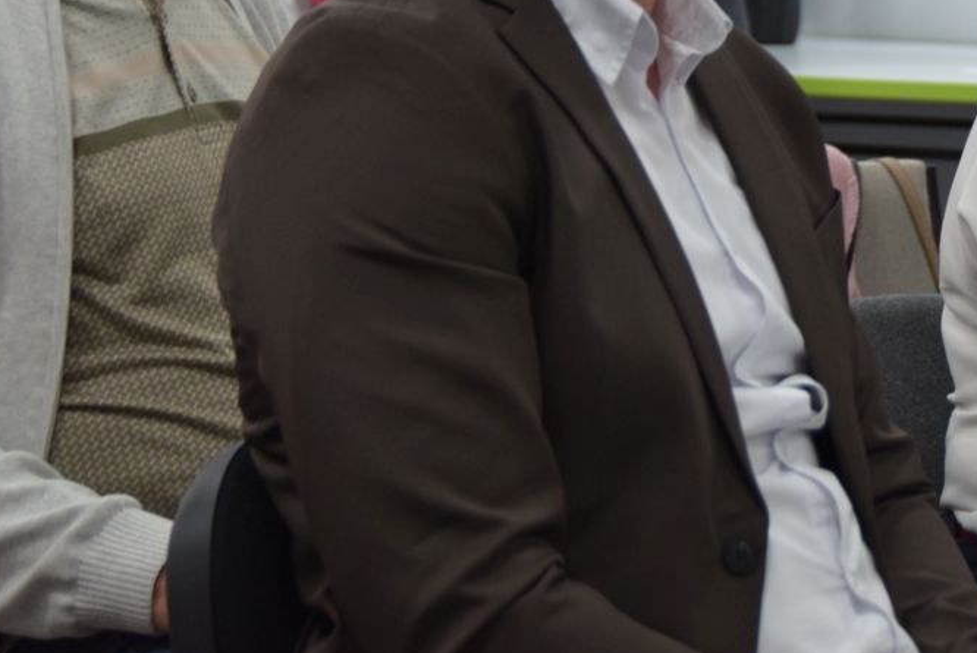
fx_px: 5268
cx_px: 920
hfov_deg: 10.5
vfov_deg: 7.1
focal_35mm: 194
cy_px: 63
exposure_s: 1/60
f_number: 4.8
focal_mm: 60
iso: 800
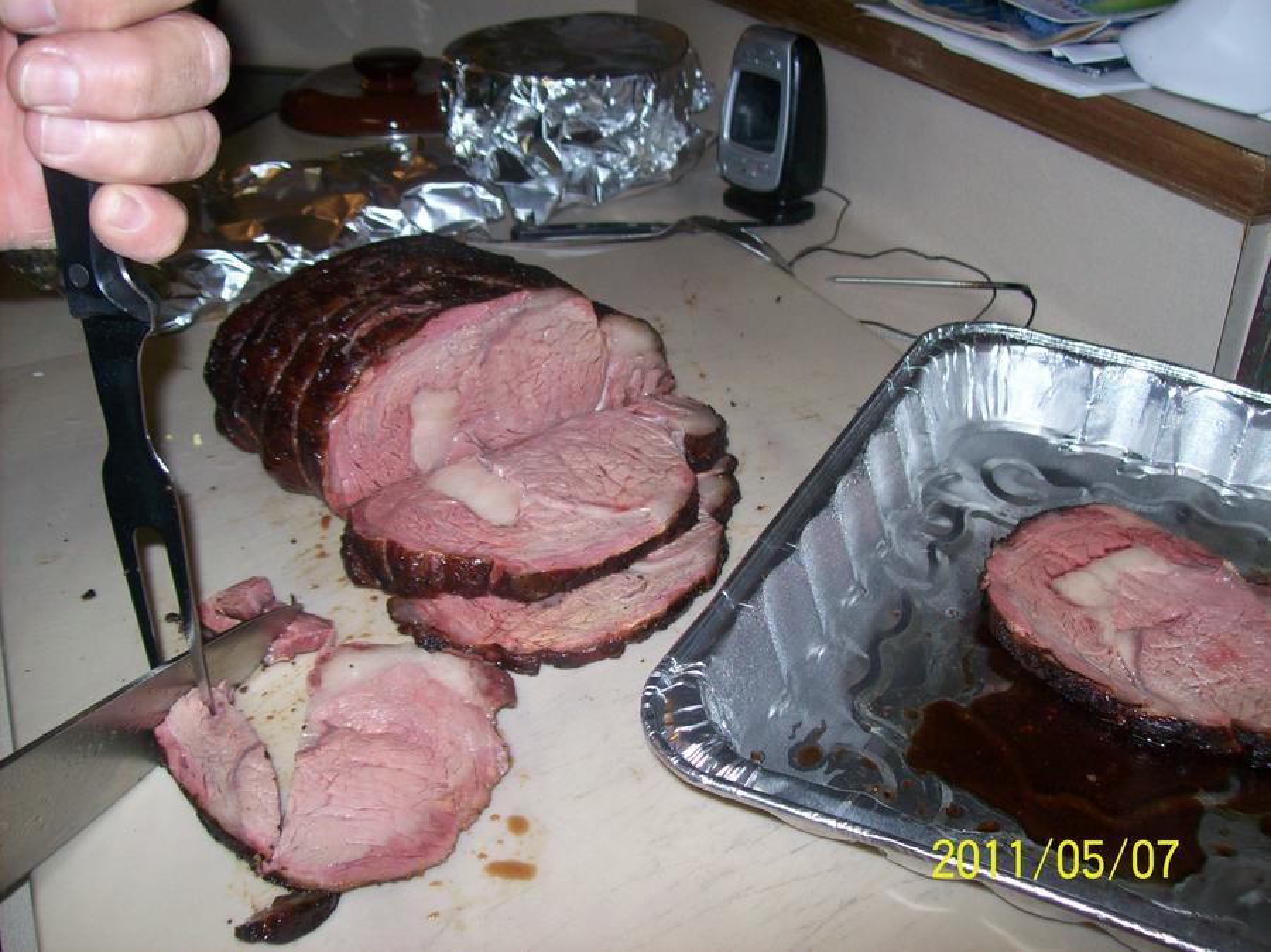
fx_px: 1321
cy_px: 476
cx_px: 636
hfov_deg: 51.4
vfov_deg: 39.6
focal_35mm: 36
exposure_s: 1/64
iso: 80
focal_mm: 6
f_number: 2.7
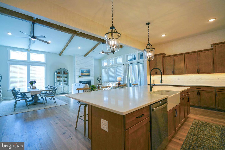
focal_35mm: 16
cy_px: 75
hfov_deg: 96.7
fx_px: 100
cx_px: 112
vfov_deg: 73.7
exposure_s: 1/160
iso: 400
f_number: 4
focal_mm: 16
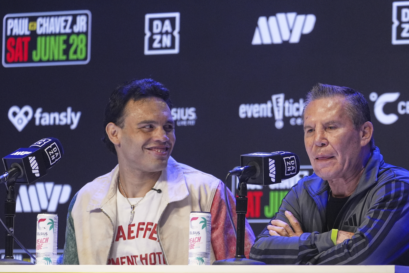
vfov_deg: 7.5
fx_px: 2081
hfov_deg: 11.2
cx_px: 204
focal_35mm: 183
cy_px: 136
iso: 2500
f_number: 5.6
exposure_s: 1/320
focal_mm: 183
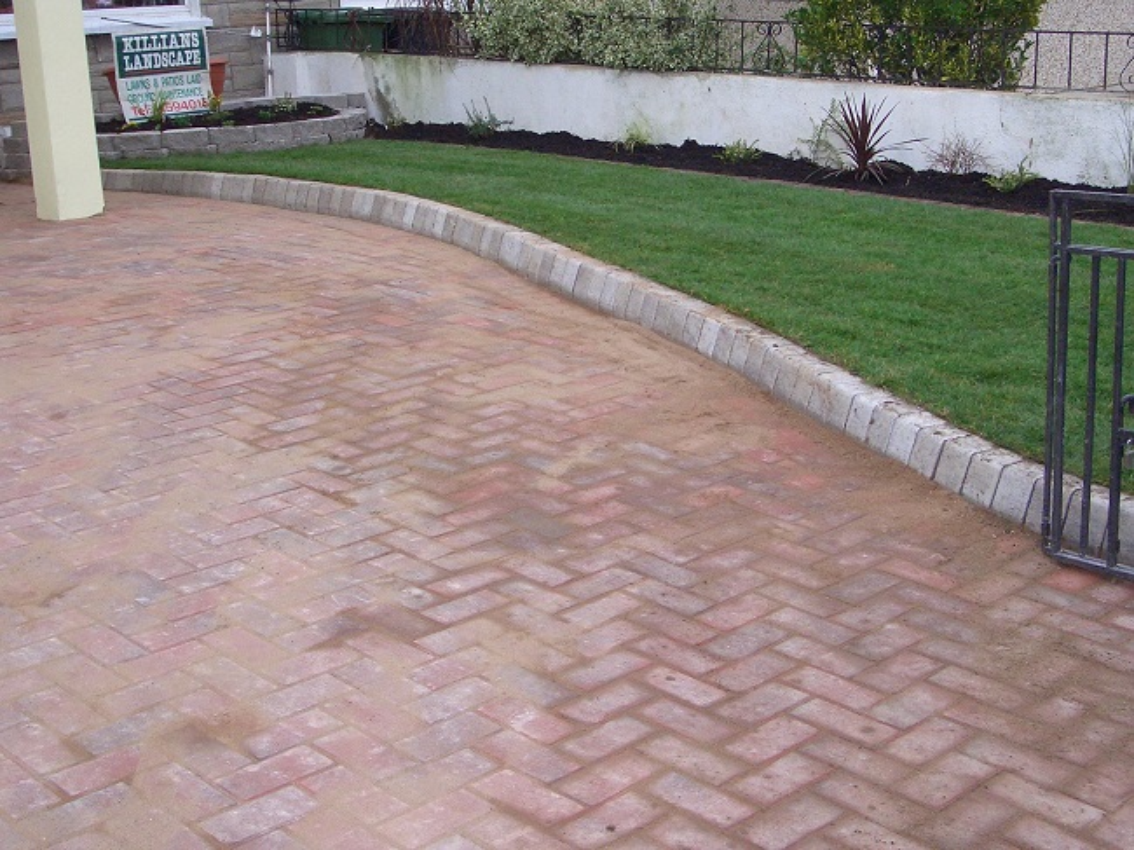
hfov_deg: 38.9
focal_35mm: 49
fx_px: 1605
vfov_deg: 29.7
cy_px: 425
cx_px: 567
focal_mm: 8.2
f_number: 3.1
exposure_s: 1/125
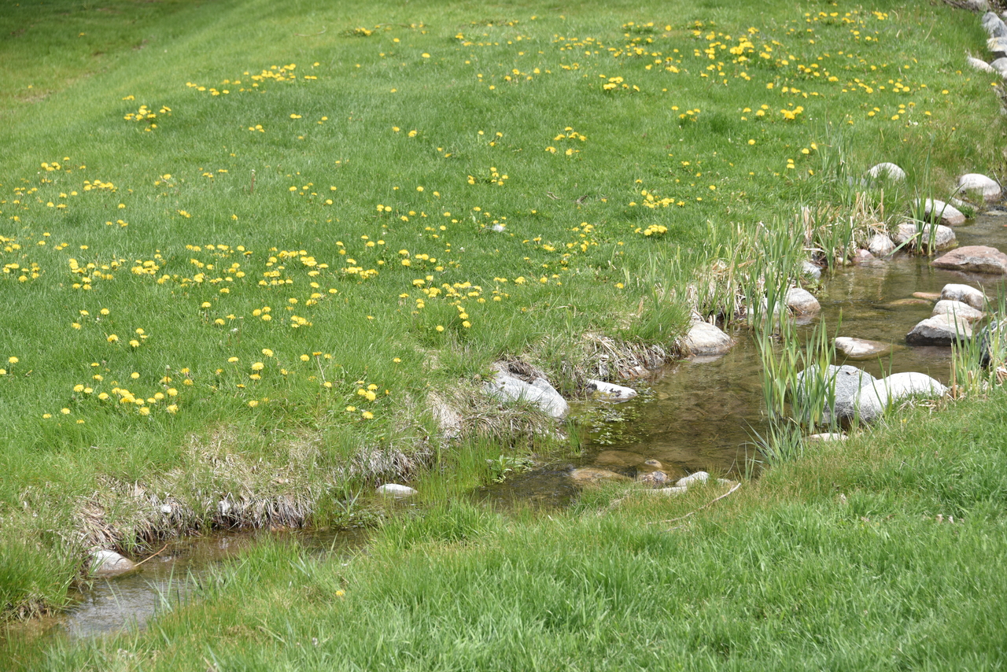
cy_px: 336
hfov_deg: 18.3
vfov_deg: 12.2
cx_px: 504
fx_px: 3133
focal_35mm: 112
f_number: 7.1
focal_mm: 112
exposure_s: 1/250
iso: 100
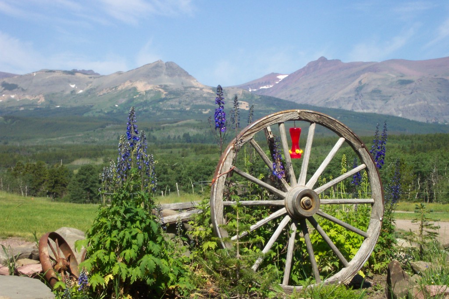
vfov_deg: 16.9
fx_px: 1010
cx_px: 224
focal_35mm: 81
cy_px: 150
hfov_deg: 25.1
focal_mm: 16.4
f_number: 13
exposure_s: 1/90
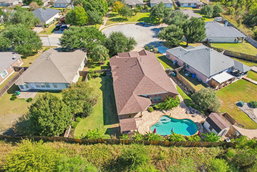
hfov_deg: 78.6
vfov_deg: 57.2
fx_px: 157
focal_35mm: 22
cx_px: 128
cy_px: 86
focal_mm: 8.4
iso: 100
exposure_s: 1/1000
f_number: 2.8
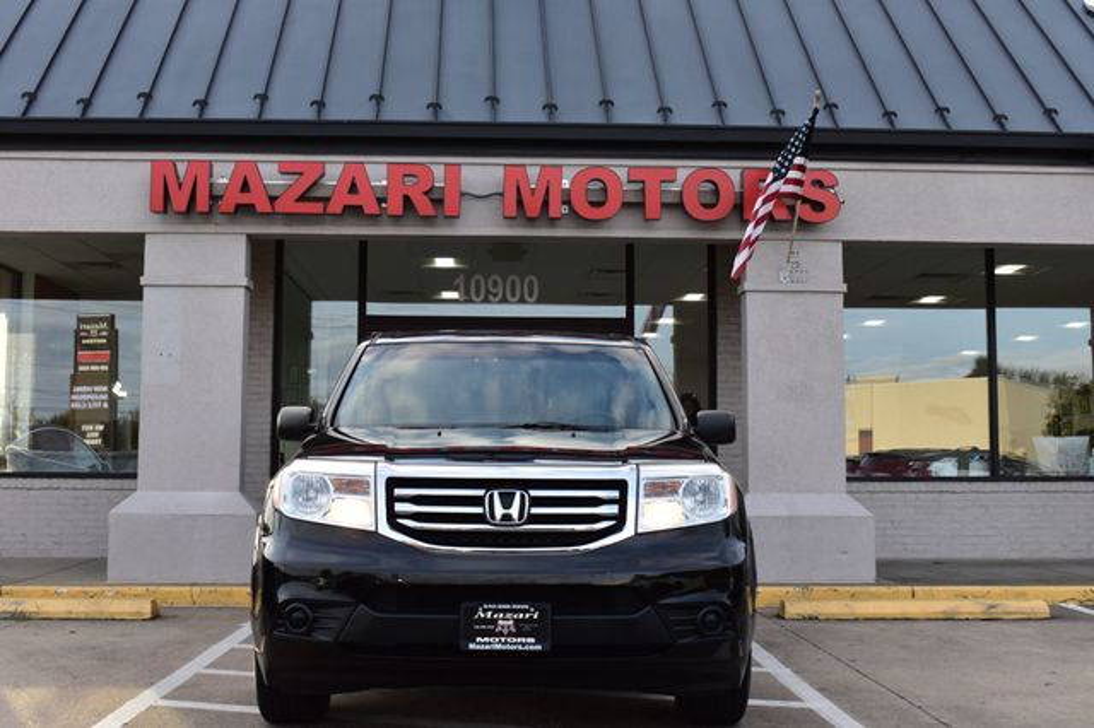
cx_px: 547
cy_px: 364
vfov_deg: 30.8
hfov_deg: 45.0
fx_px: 1321
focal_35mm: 44
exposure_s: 1/160
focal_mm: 29
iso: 400
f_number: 9
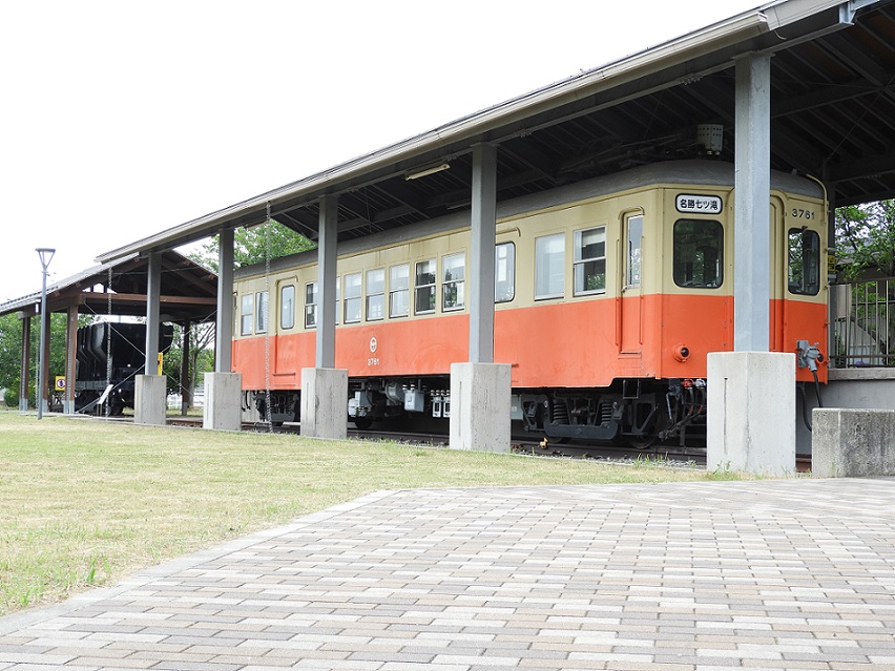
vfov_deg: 26.6
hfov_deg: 34.9
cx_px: 448
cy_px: 336
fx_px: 1422
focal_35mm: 55
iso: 100
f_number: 4
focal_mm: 9.9
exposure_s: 1/160
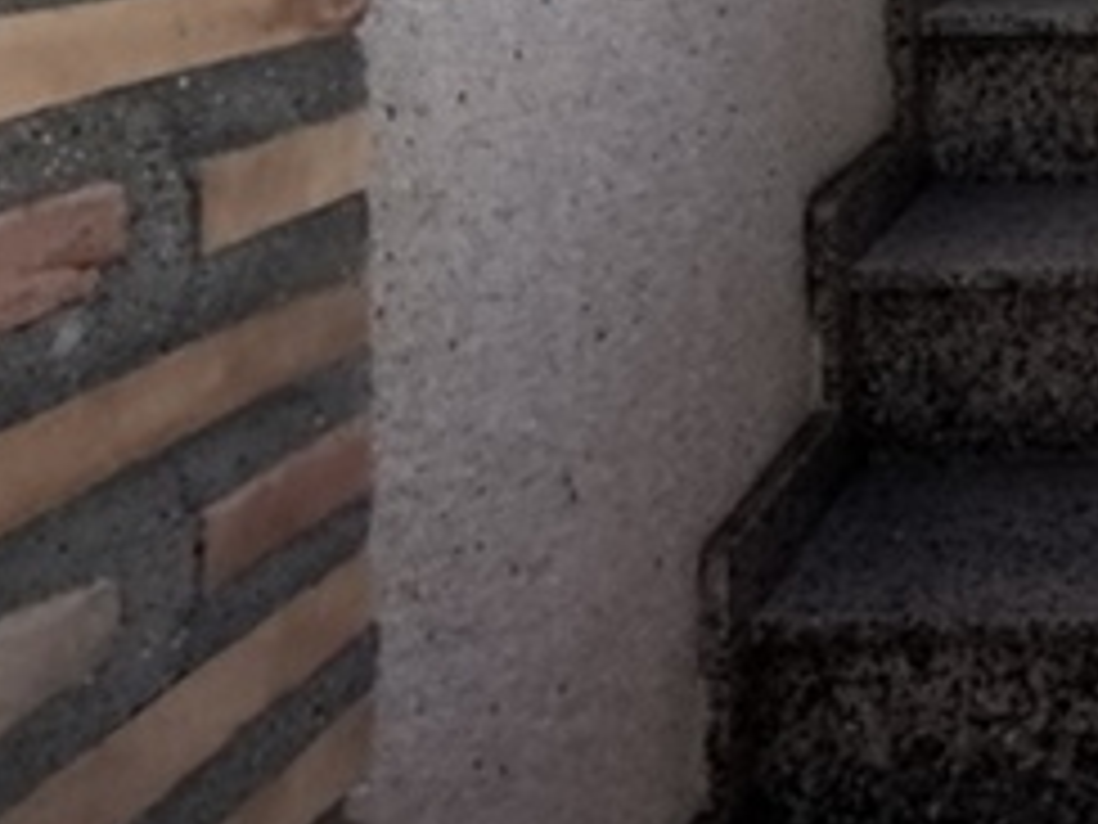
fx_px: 1871
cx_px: 1346
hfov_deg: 28.2
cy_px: -268
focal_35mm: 59
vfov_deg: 22.1
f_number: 2.2
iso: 50
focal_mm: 2.35
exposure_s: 1/905
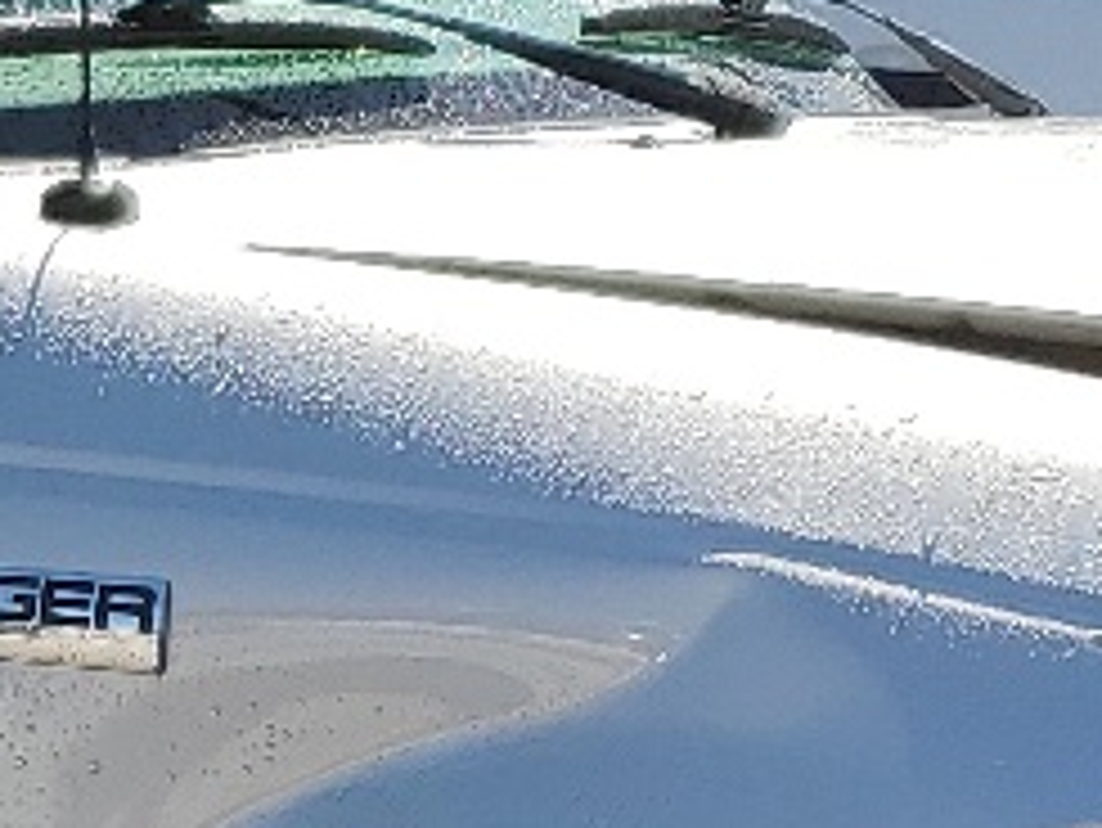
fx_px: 5415
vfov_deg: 8.7
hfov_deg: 11.3
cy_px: 940
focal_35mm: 170
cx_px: -297
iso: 50
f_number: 1.5
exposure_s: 1/3333
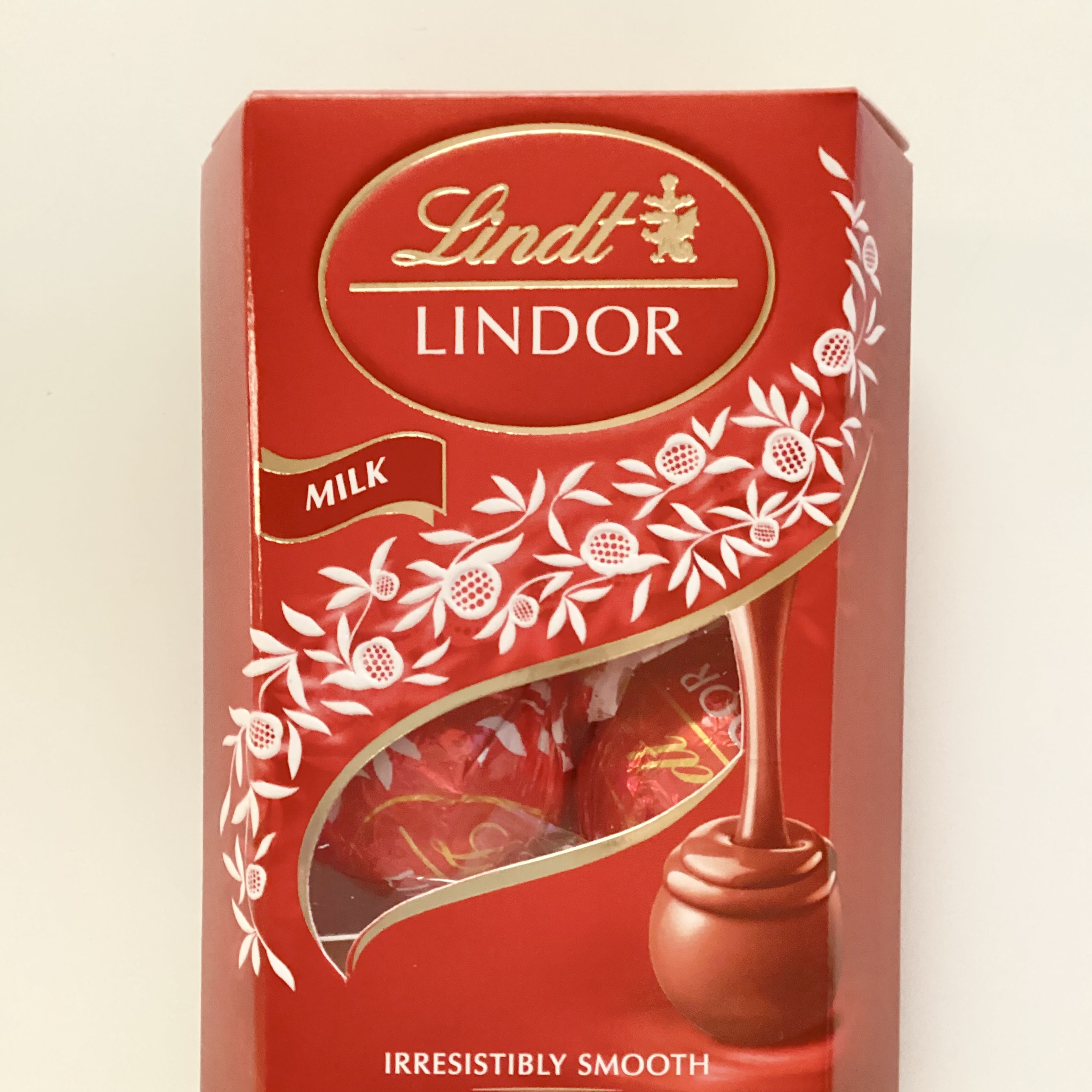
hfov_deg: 43.9
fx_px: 1356
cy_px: 639
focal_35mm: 38
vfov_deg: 43.7
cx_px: 558
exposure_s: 1/20
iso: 800
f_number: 2.4
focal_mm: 3.3
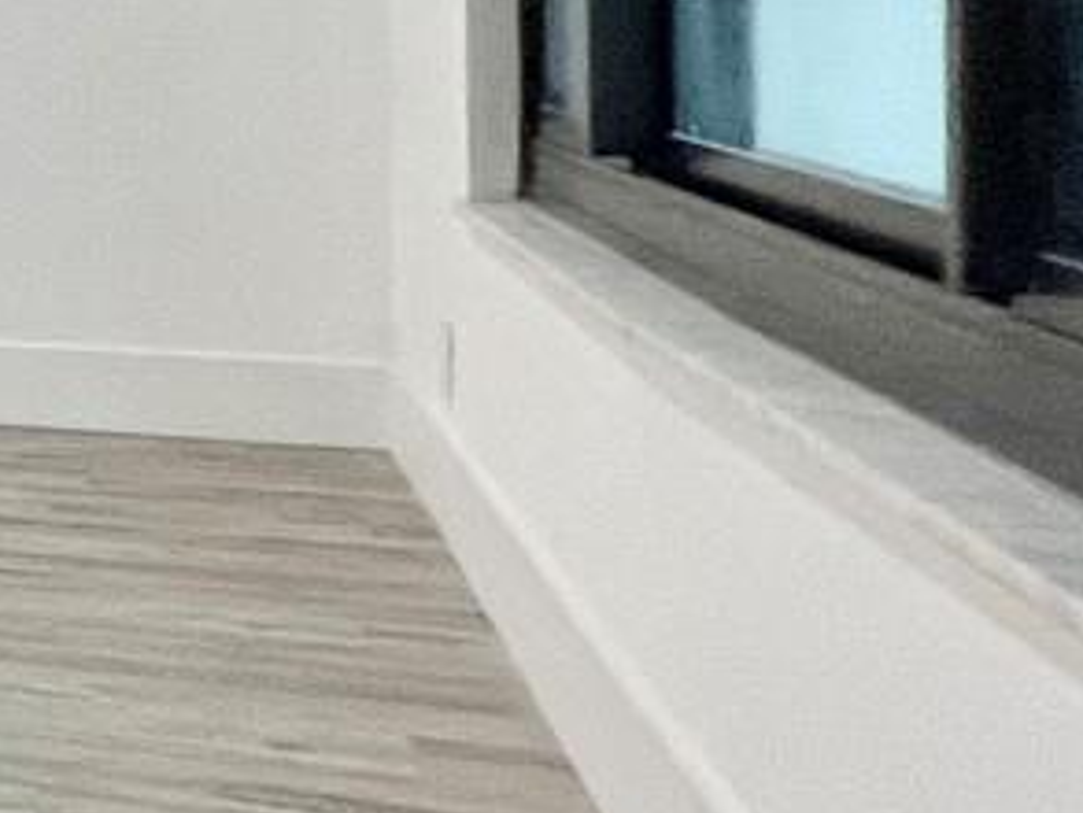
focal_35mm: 71
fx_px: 2222
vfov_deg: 20.3
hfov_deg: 15.4
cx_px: -1486
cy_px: 55
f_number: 1.8
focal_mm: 1.57
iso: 160
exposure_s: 1/120
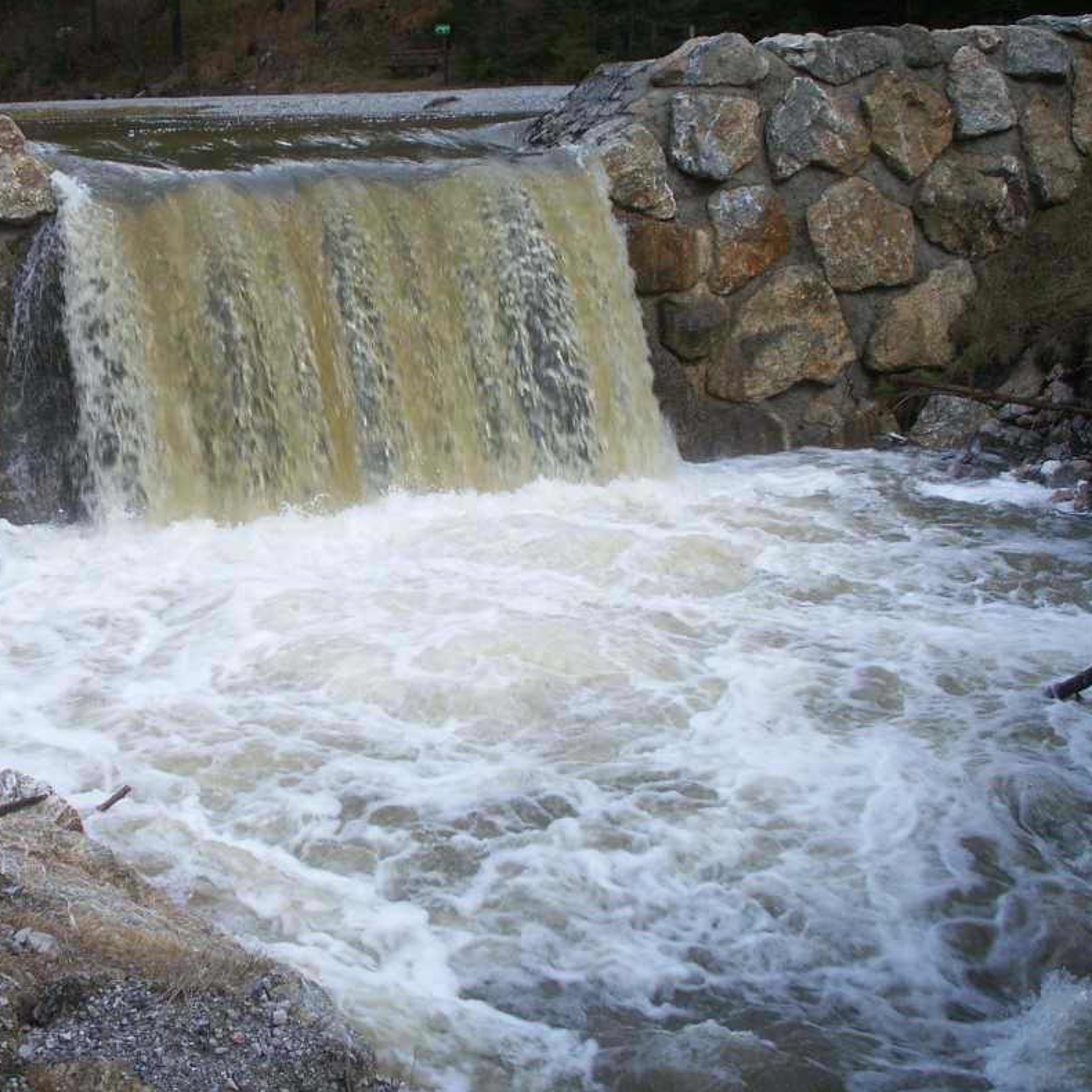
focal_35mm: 53
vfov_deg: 32.1
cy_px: 431
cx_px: 366
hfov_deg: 31.9
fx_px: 1892
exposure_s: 1/100
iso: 50
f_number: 3.5
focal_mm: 7.7
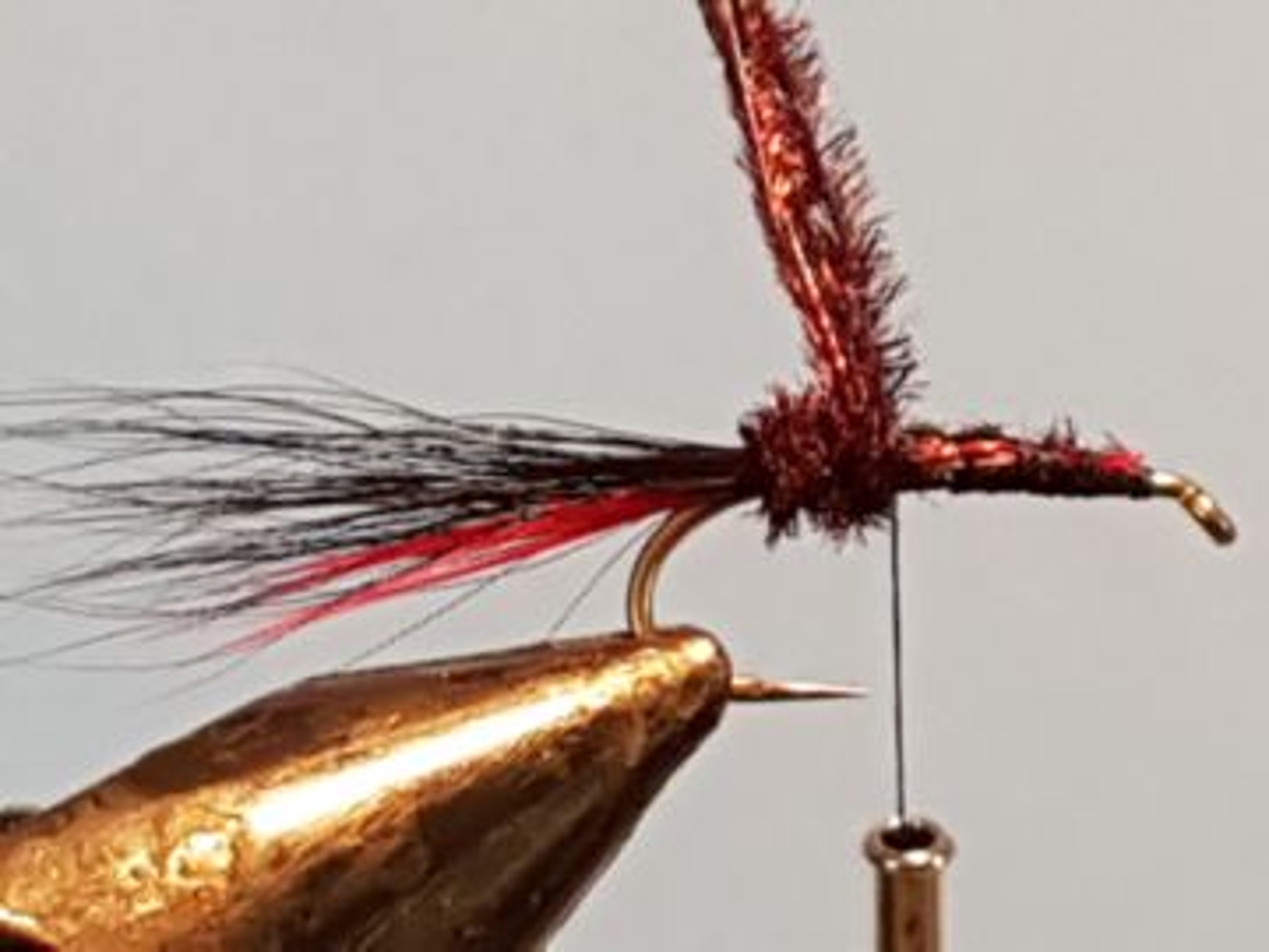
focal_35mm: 26
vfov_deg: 53.1
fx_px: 953
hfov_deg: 67.3
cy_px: 476
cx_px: 634
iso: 125
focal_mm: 4.2
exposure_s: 1/100
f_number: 1.7
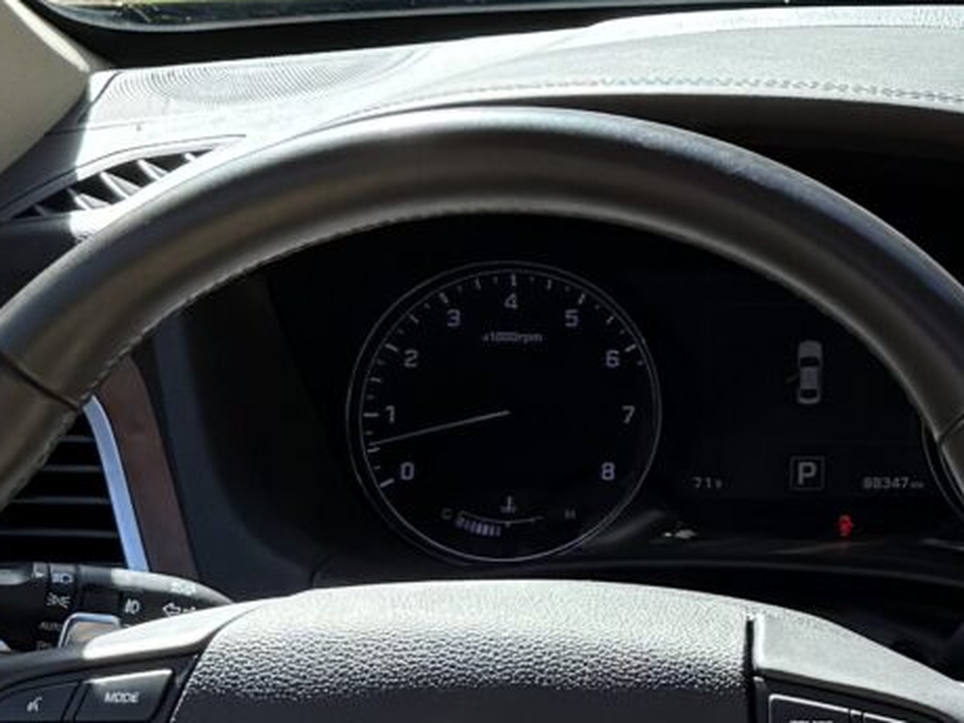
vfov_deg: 11.0
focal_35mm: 134
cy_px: 101
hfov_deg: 13.1
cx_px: 1825
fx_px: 3731
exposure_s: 1/967
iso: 100
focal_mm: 6.76
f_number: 1.78
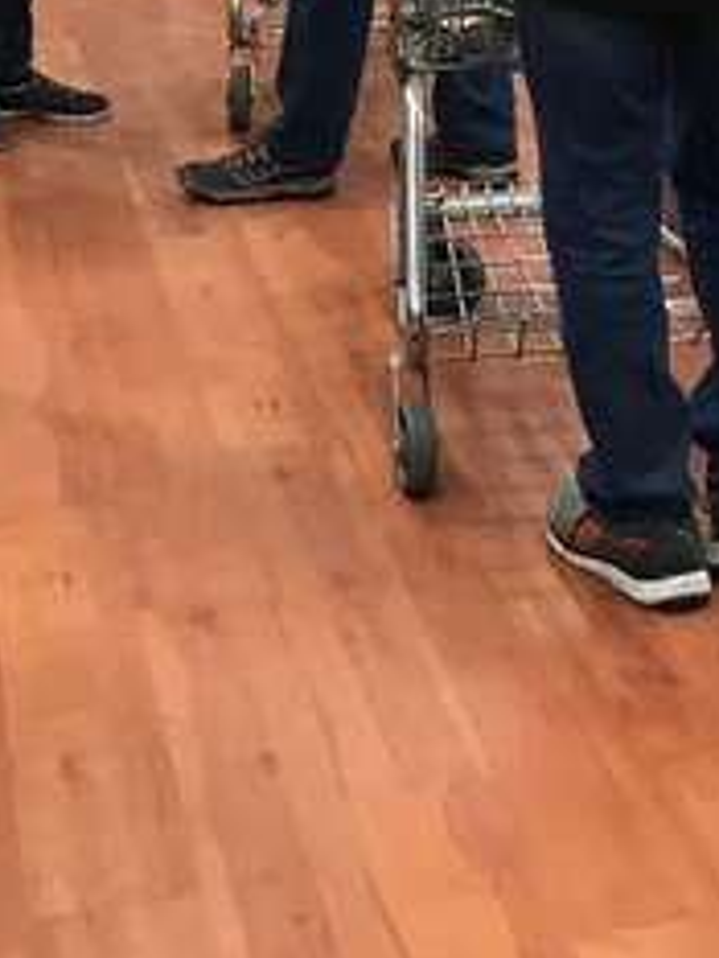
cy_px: -448
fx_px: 2656
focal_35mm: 96
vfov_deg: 18.3
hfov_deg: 14.8
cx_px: 924
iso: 40
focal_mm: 3.99
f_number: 1.8
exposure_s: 1/30
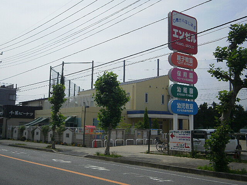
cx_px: 124
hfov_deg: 43.9
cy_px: 92
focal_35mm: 43
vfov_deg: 33.6
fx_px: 307
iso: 100
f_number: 10.1
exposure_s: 1/320
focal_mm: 7.61
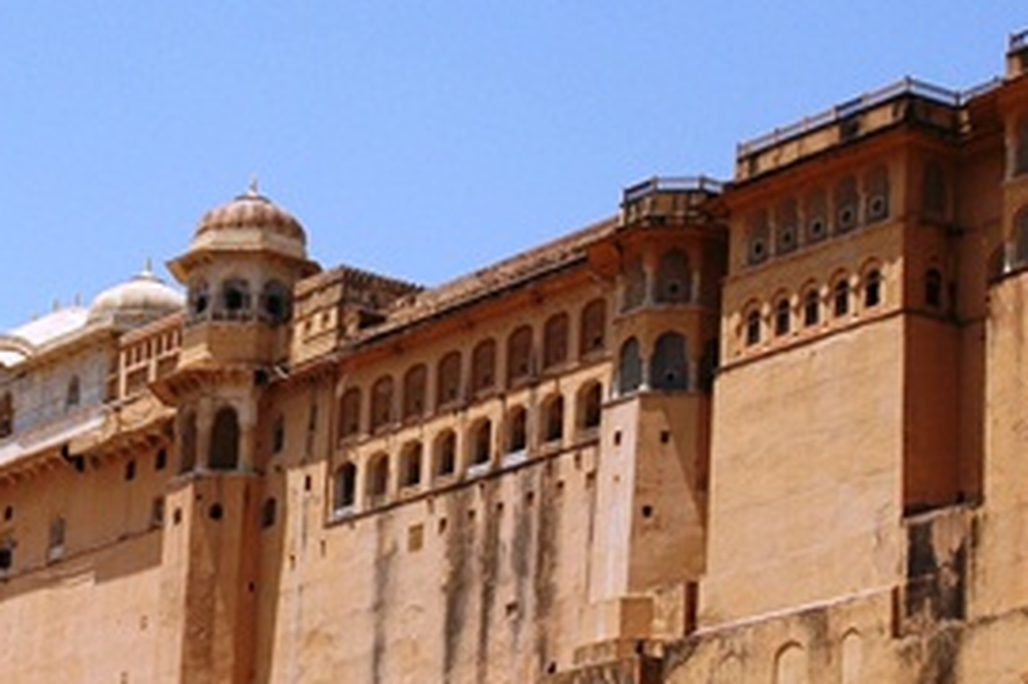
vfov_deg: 10.2
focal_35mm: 134
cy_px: 416
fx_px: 3824
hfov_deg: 15.2
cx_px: 189
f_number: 11
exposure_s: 1/400
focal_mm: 38
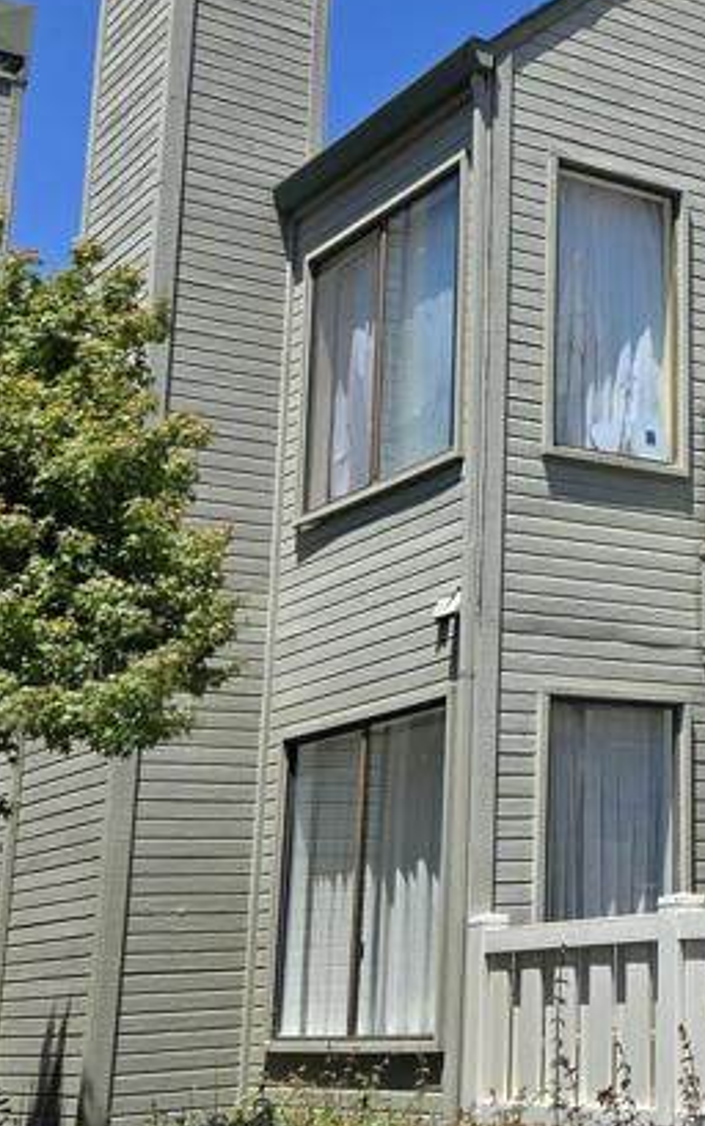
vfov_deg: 33.4
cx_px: 920
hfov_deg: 19.6
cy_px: 446
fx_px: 1873
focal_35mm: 61
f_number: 1.8
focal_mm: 5.4
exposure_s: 1/2921
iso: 40
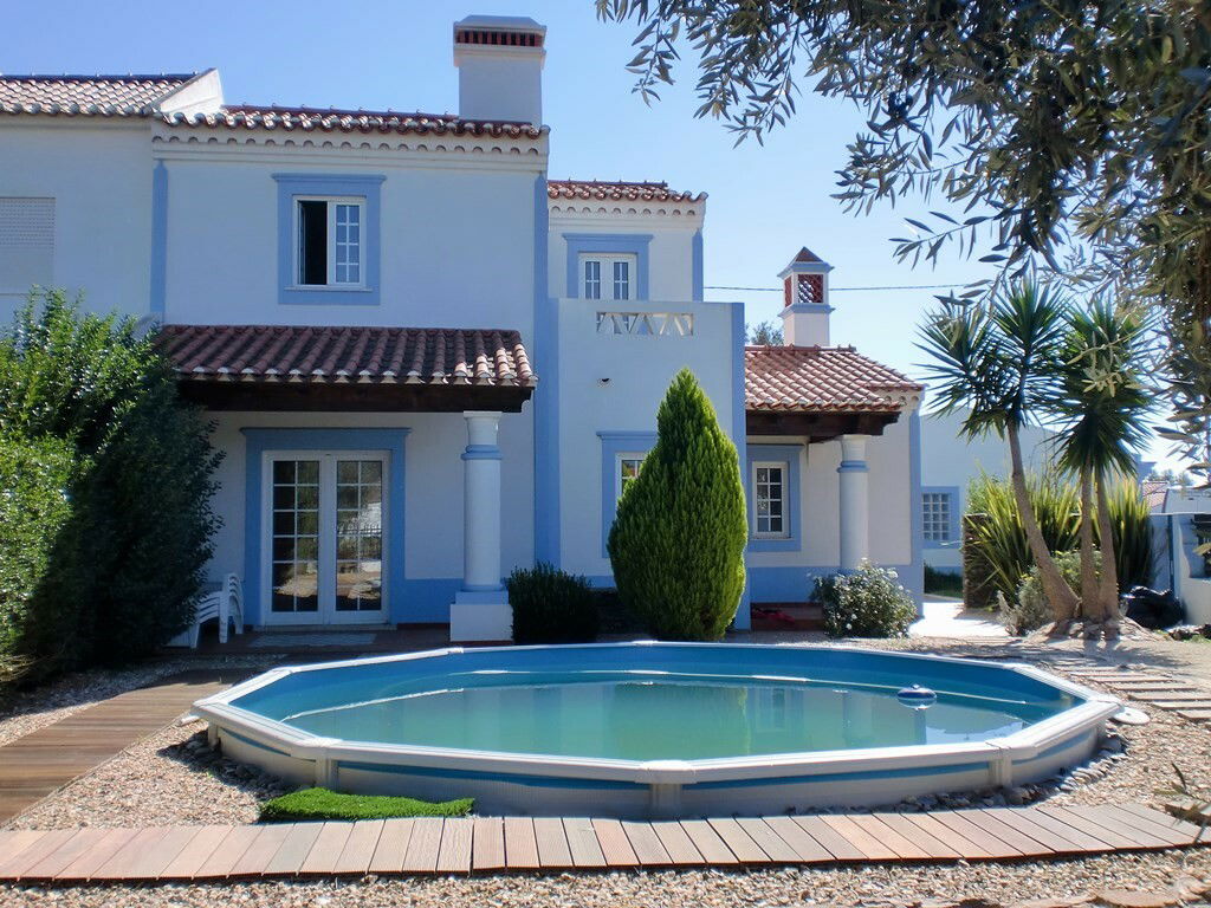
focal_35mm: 35
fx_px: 1224
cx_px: 606
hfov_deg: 52.6
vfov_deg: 40.7
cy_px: 454
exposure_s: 1/800
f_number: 3.1
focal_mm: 6.3
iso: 64
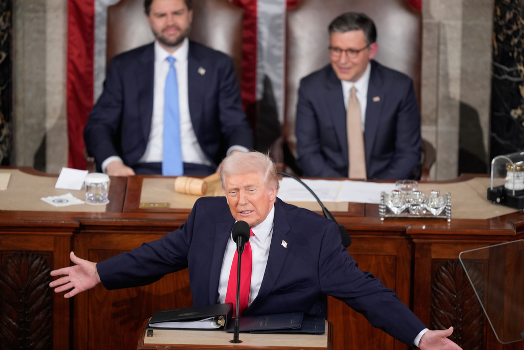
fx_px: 5823
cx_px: 262
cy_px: 175
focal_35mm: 400
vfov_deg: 3.4
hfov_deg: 5.2
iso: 1600
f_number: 2.8
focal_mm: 400
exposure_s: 1/500
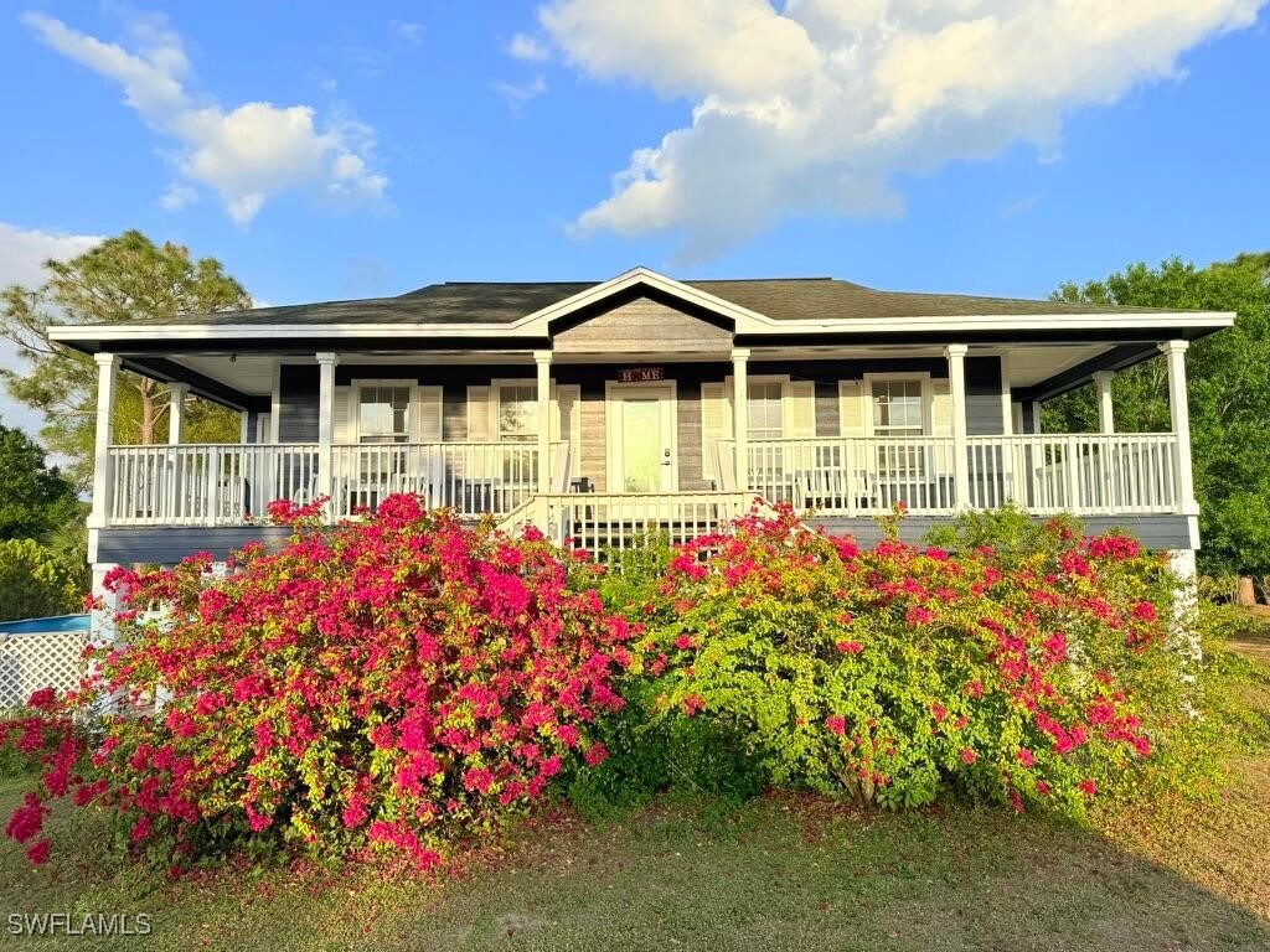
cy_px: 476
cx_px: 635
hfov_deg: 71.6
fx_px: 881
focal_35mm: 24
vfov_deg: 56.8
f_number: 1.78
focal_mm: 6.76
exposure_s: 1/3021
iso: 80
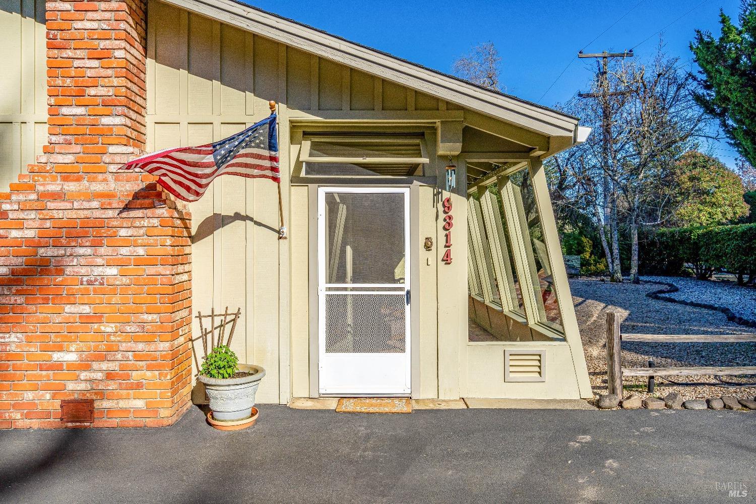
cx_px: 378
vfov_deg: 53.1
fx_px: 504
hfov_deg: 73.7
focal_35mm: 24
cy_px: 252
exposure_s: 1/800
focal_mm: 24
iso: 320
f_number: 11
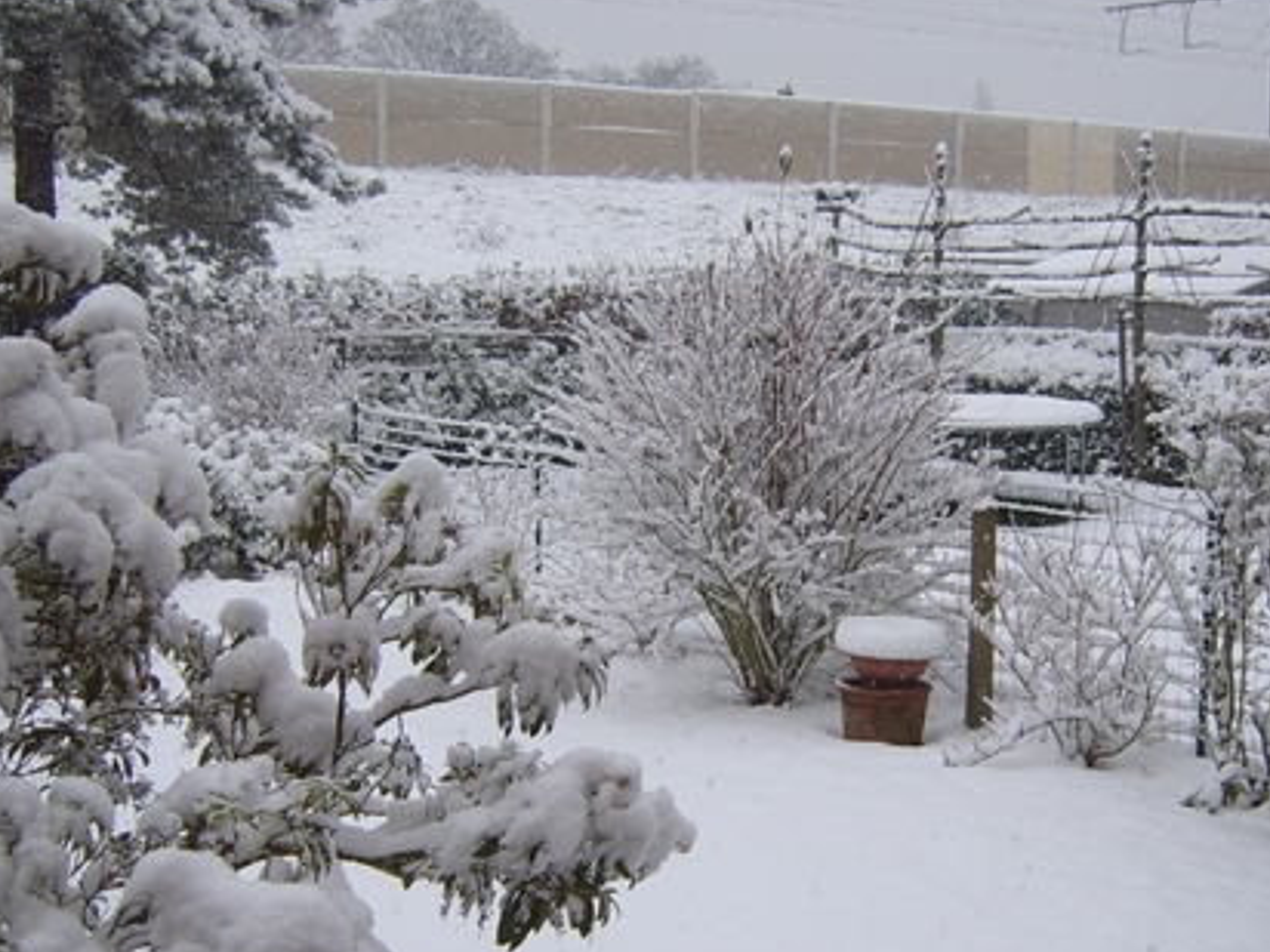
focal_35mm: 51
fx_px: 1871
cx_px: 715
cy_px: 573
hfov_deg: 37.4
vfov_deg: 28.5
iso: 50
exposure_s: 1/350
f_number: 2.8
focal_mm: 5.8
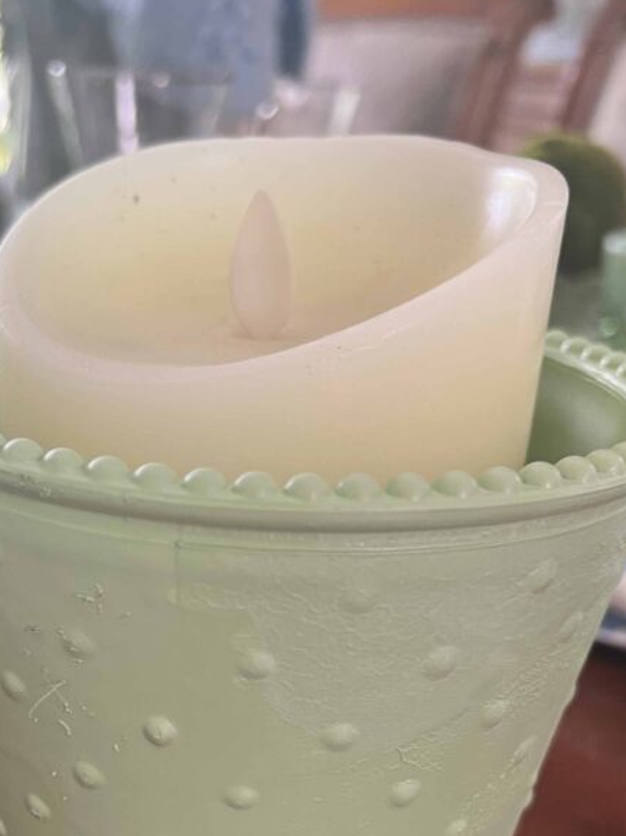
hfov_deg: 31.2
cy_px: 703
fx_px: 1110
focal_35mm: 46
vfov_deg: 39.2
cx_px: 202
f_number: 1.5
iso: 125
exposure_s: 1/63
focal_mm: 5.7
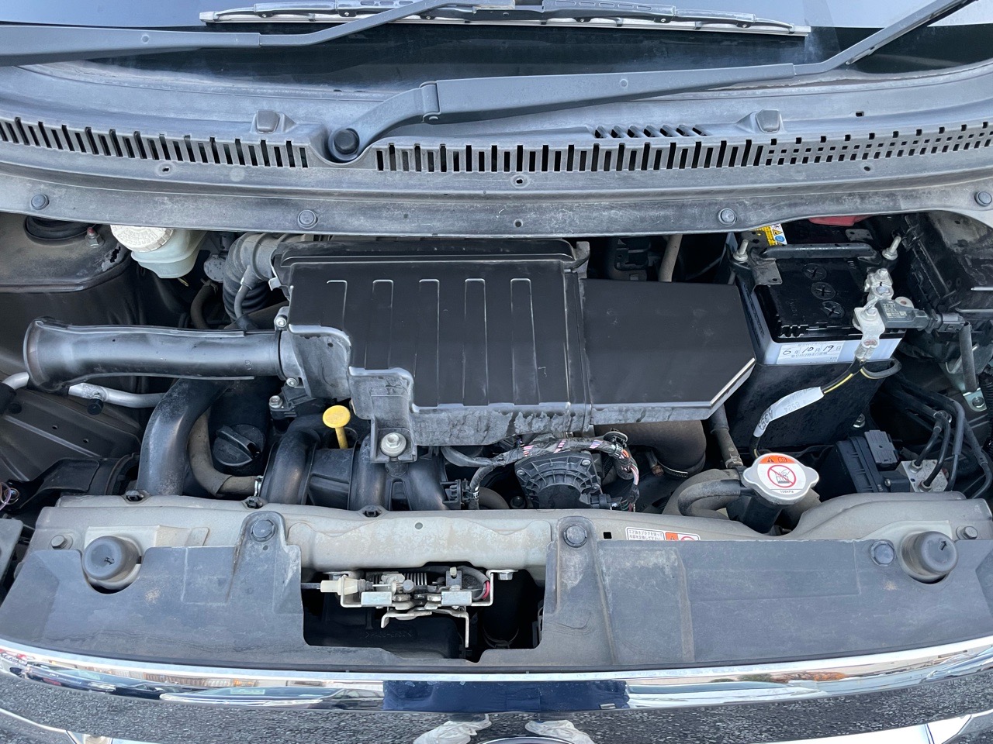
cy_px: 372
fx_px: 746
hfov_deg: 67.3
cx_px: 496
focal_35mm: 26
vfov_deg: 53.1
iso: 125
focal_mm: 4.2
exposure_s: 1/63
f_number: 1.6
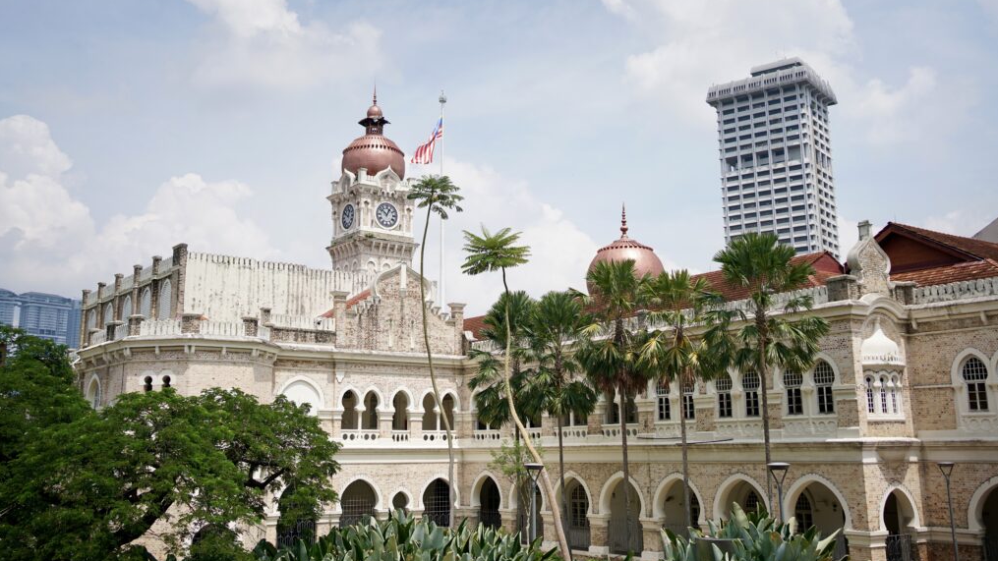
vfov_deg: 31.9
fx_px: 979
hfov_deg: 54.0
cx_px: 501
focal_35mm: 37
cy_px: 231
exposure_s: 1/6400
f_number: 2.8
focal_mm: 35
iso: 400
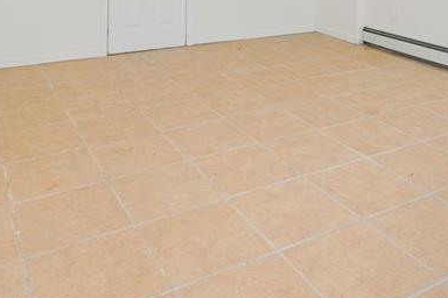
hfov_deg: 48.4
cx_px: 246
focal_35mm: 40
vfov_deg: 28.1
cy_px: -81
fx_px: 498
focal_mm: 10
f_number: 8
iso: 640
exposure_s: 1/100
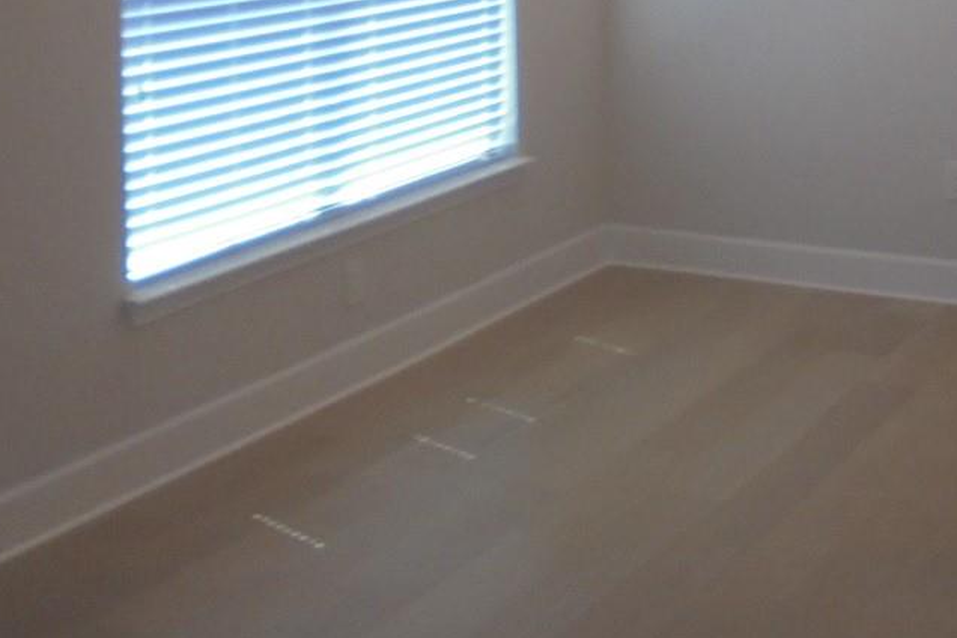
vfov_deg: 19.1
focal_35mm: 68
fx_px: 1808
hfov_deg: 29.5
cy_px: -90
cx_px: 602
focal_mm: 4.6
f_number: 3.5
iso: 100
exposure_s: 1/30
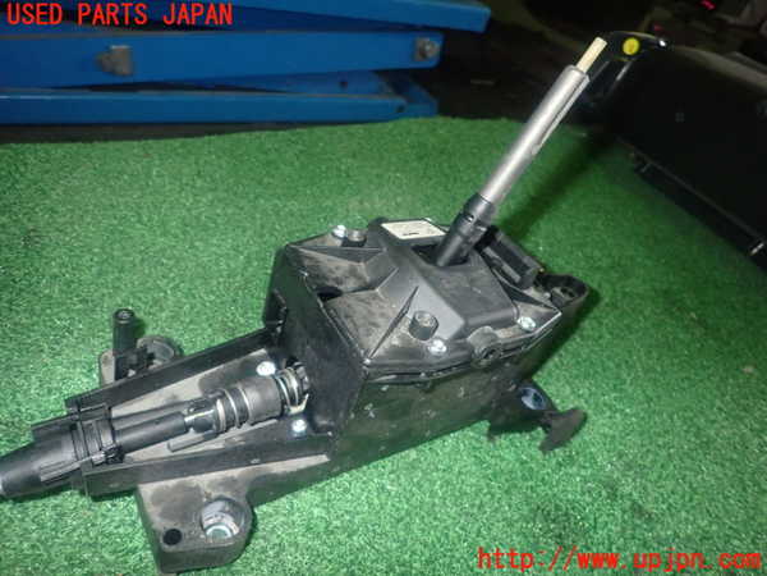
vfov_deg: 54.9
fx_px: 554
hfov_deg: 69.4
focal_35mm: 25
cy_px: 288
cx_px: 384
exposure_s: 1/30
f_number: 5.6
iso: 800
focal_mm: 4.5
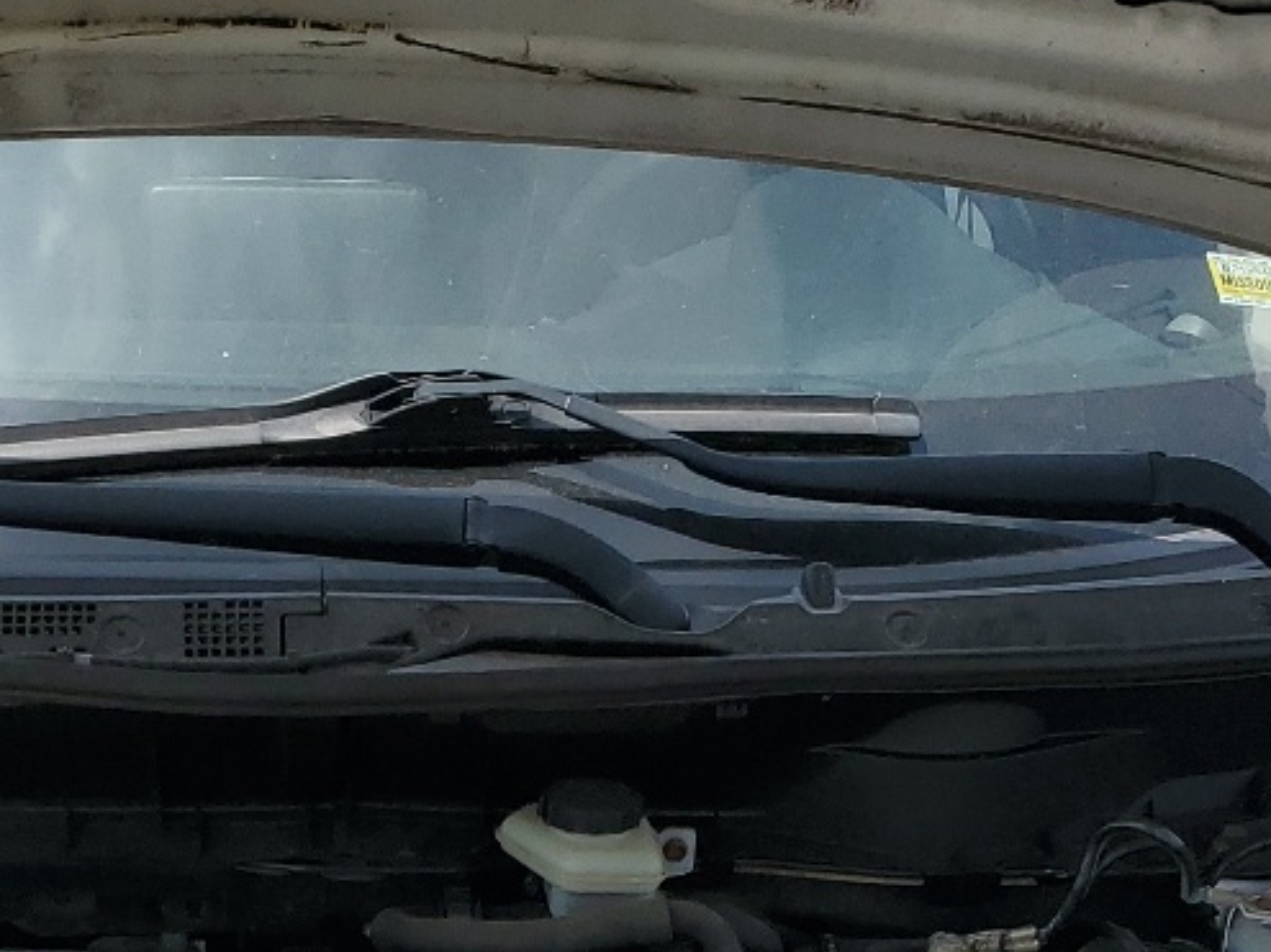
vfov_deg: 16.1
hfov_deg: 23.2
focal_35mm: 84
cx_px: 472
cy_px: 1419
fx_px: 3083
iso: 50
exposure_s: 1/3333
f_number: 1.5
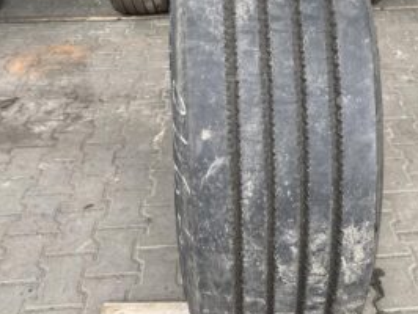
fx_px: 508
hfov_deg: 44.0
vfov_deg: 34.3
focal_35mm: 42
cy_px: 123
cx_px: 286
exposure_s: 1/121
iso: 50
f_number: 1.8
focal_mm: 4.25
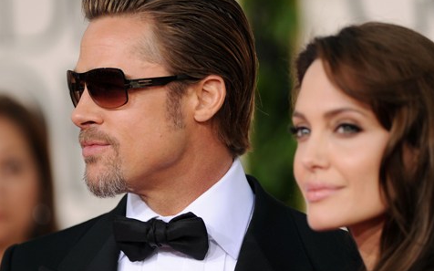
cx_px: 232
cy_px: 152
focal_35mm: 411
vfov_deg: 3.2
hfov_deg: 5.1
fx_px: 4859
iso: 400
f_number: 2.8
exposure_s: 1/1250
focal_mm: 300
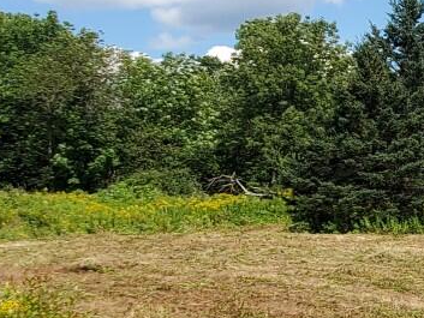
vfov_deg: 27.5
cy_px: 191
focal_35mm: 53
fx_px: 649
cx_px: 527
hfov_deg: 30.0
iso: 50
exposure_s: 1/994
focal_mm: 1.8
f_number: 2.2
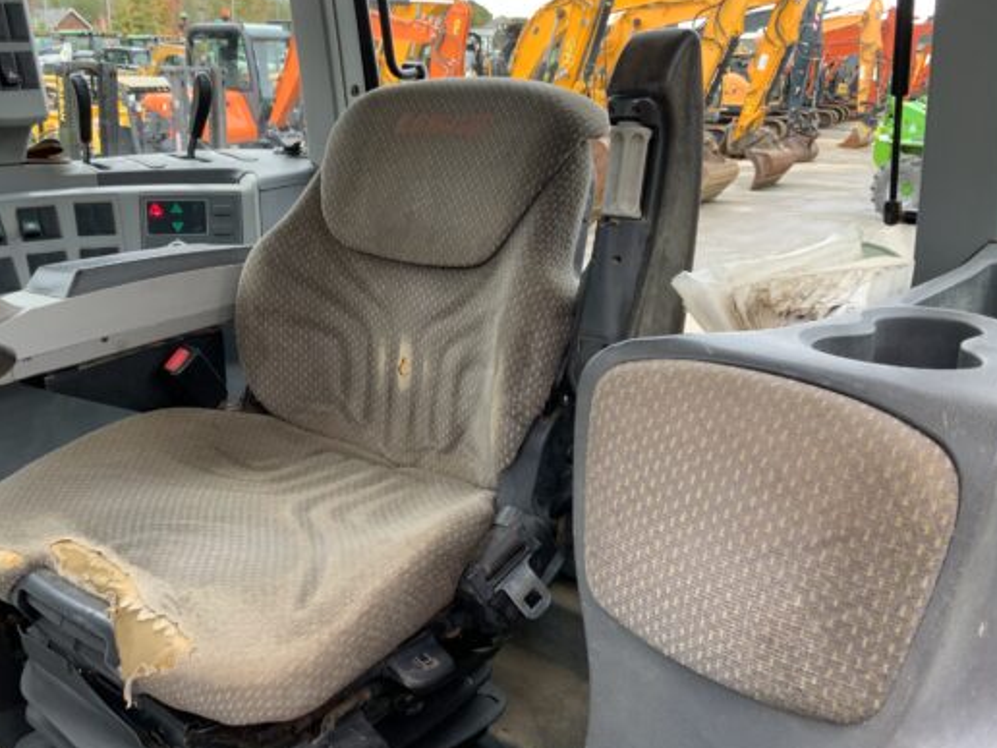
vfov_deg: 39.6
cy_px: 390
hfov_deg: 51.2
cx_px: 431
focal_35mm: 36
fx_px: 1037
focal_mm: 3
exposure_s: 1/122
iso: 50
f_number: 1.8
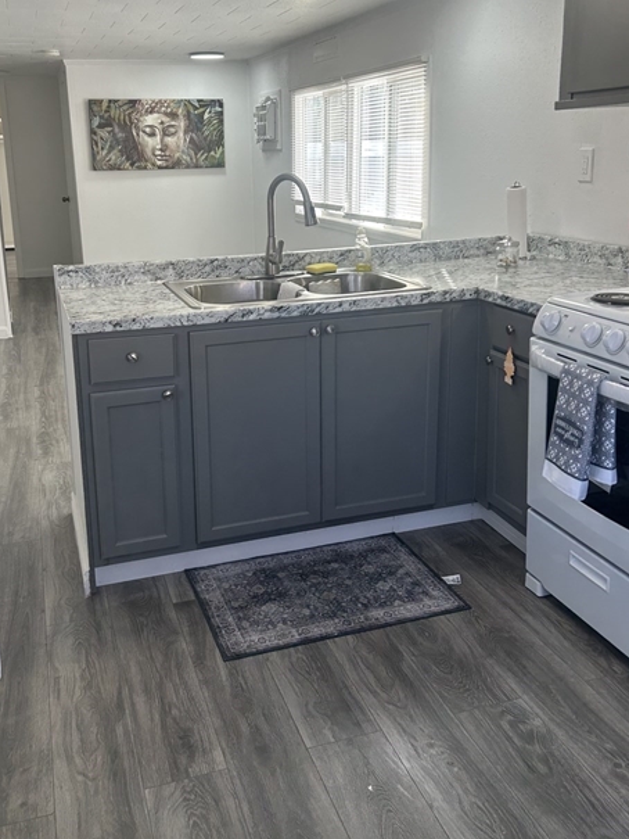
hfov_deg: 42.8
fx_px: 799
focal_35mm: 33
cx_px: 255
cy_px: 333
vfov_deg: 54.9
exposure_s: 1/204
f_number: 1.5
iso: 40
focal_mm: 5.7
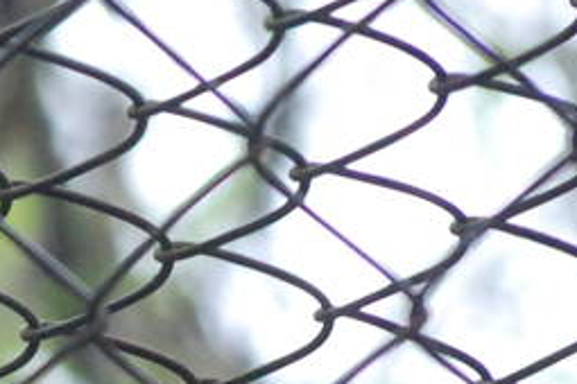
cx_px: -783
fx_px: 20388
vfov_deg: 1.1
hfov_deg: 1.6
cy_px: 873
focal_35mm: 1272
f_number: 7.1
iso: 1600
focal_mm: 135
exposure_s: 1/160
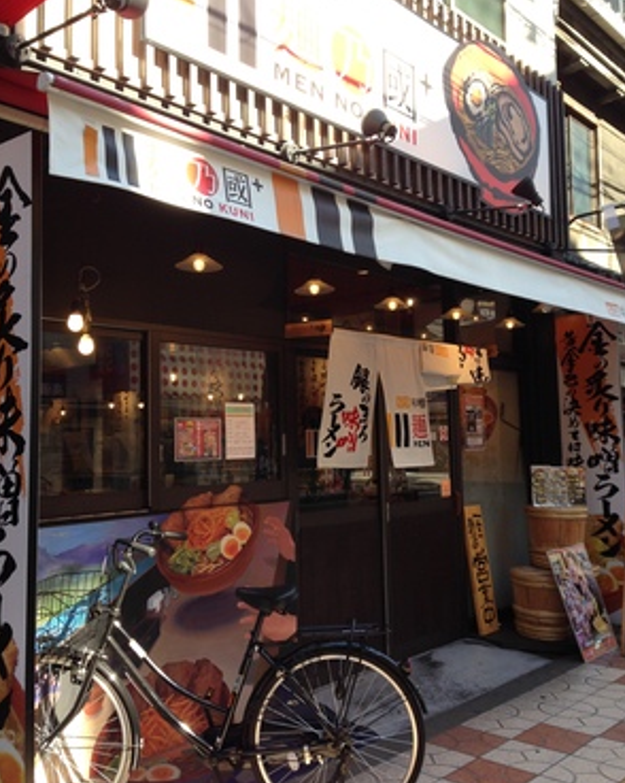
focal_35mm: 35
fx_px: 810
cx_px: 315
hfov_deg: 42.2
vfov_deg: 51.6
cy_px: 383
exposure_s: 1/219
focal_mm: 4.12
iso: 50
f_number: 2.4
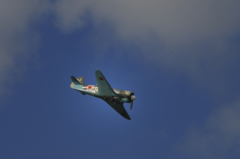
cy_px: 80
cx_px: 120
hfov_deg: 4.6
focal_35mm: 450
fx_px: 2996
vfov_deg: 3.0
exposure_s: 1/800
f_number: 10
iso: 200
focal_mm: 300
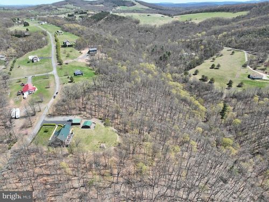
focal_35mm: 24
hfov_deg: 71.6
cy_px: 101
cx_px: 134
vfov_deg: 56.8
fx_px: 187
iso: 160
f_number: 2.8
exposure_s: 1/1250
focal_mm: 12.29
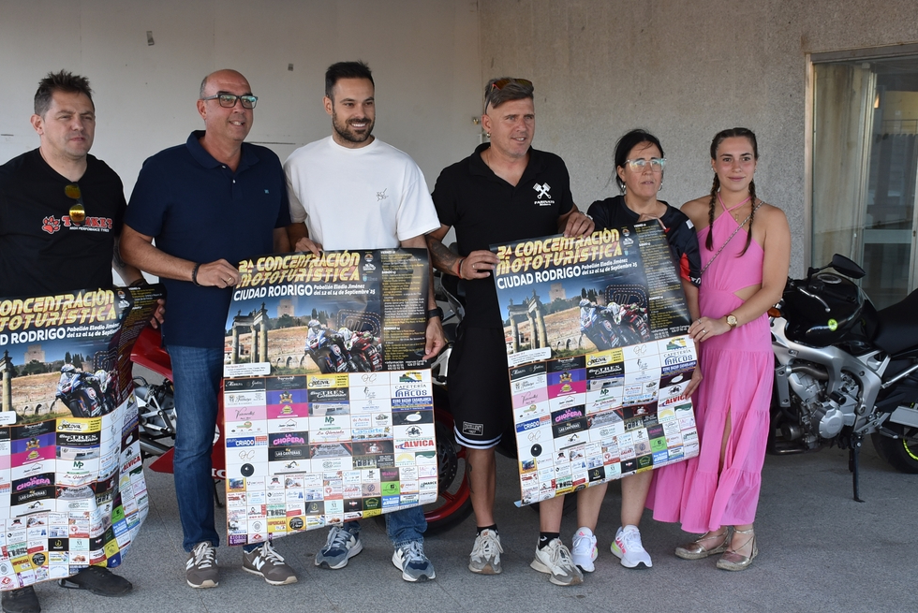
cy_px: 319
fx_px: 1266
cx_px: 485
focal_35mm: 50
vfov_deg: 27.2
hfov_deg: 39.8
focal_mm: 27
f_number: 5.6
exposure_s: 1/125
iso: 400
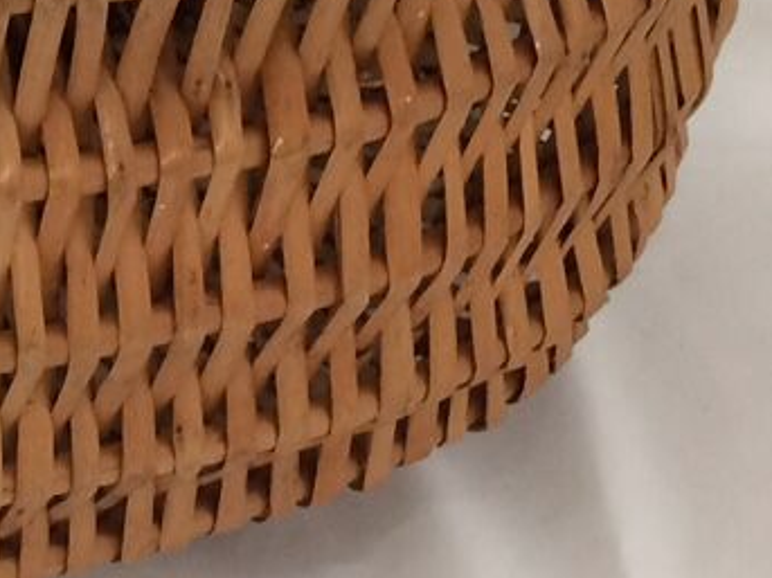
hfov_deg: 13.2
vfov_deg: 10.7
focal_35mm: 138
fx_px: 3077
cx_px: -509
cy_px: 119
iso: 125
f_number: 2.2
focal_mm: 4.15
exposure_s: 1/33
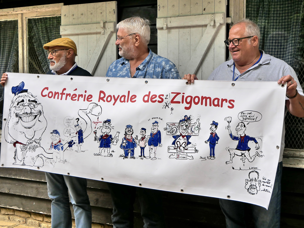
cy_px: 114
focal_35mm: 50
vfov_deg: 29.1
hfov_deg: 38.2
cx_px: 152
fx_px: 439
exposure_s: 1/400
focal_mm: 25
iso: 200
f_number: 4.5
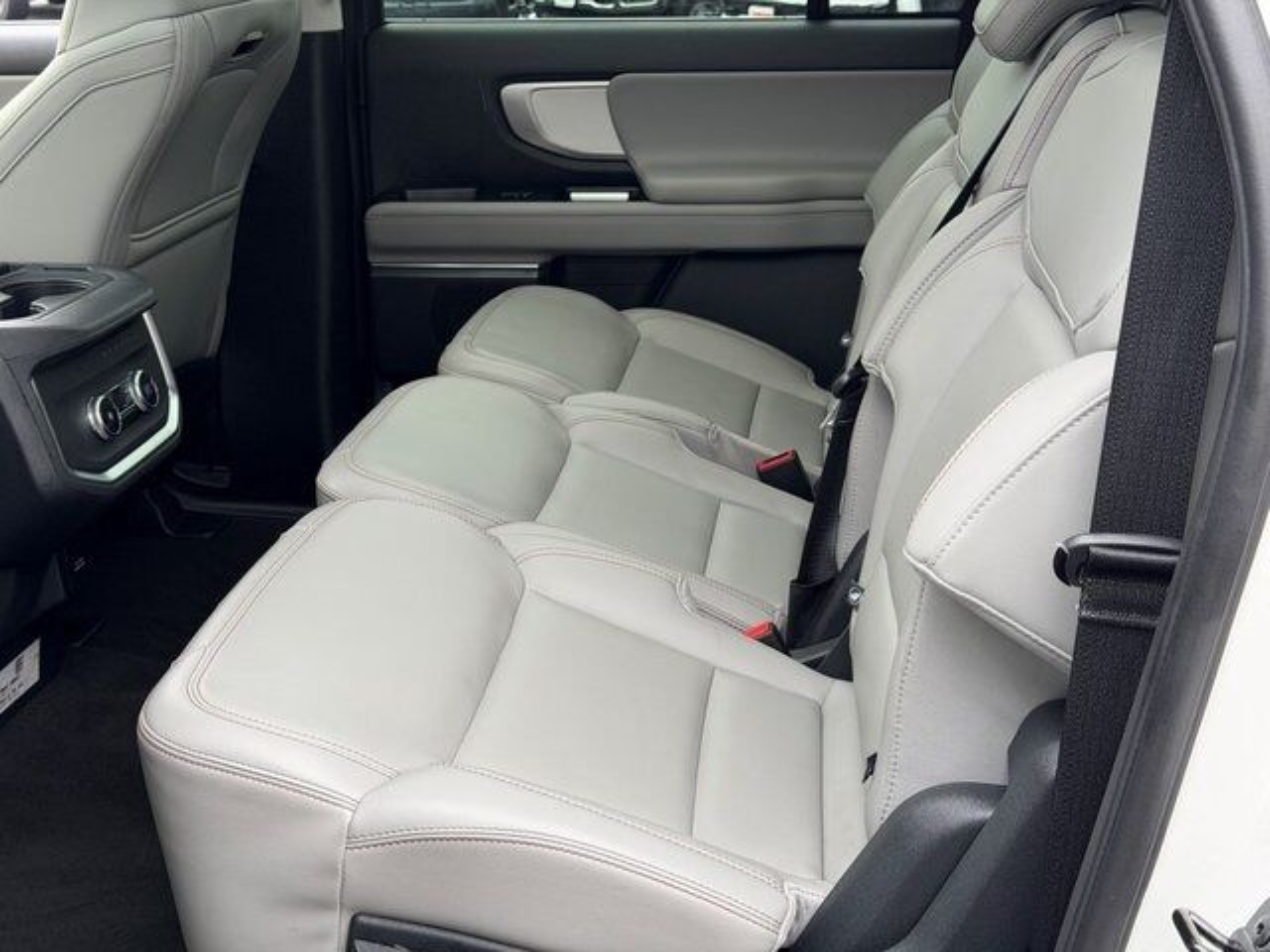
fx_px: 1761
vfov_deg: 30.3
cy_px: 476
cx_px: 635
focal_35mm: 48
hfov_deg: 39.7
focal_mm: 6.76
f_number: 1.78
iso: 100
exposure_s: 1/63
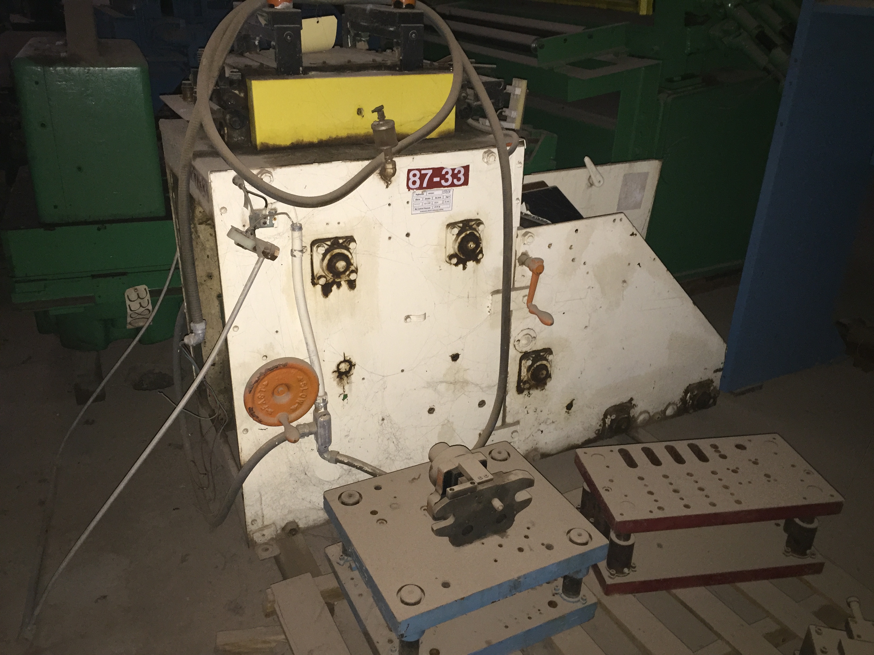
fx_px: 732
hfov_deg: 61.7
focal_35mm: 29
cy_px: 328
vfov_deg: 48.2
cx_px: 437
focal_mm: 4.15
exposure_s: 1/16
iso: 200
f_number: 2.2
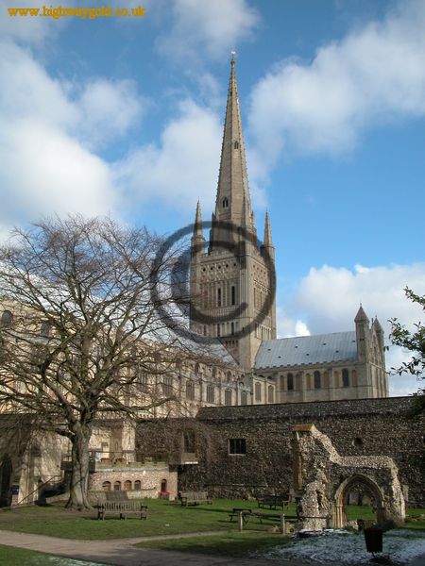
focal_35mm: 35
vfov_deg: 52.6
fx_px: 573
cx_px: 212
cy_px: 283
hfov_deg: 40.7
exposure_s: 1/306
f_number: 6.3
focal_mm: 8.9
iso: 100
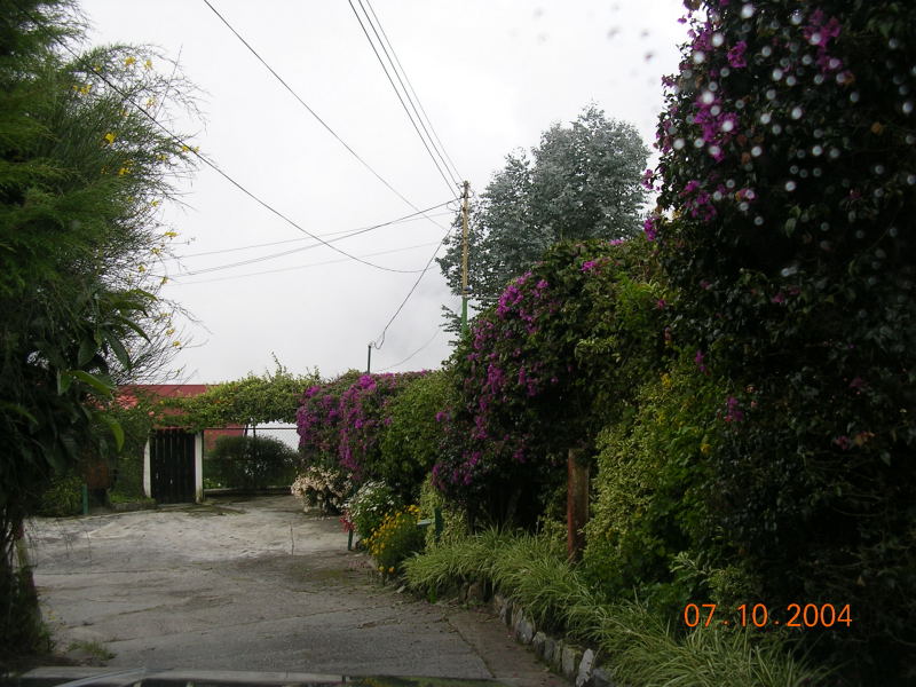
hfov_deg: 49.0
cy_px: 344
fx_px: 1006
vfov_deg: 37.7
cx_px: 458
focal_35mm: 38
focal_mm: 5.8
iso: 50
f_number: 2.8
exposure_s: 1/91.8
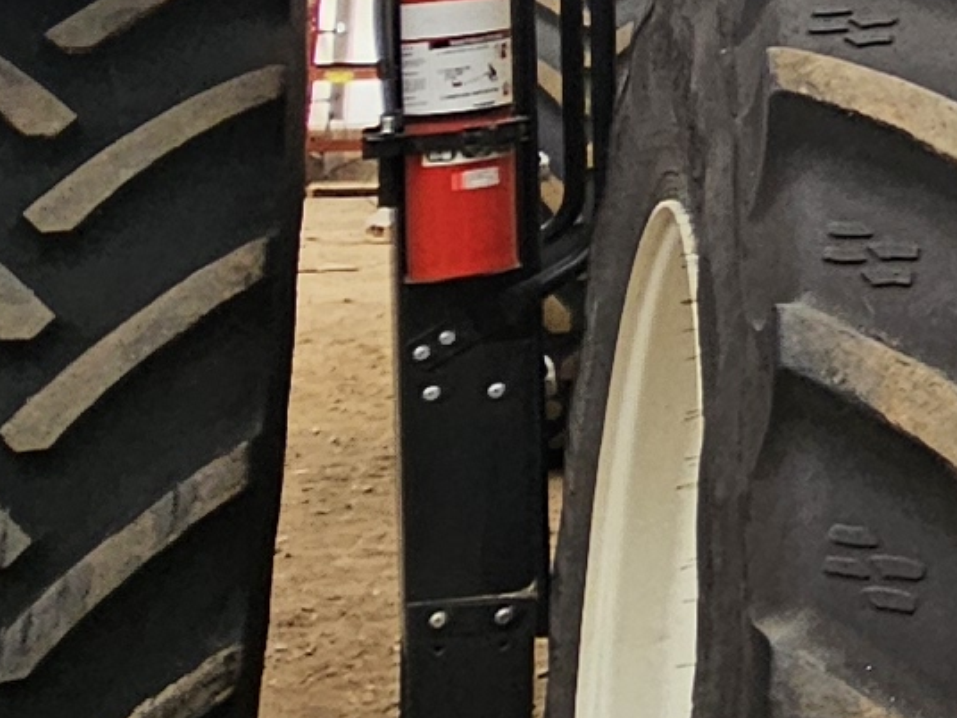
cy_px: -445
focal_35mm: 97
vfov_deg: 14.0
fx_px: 2682
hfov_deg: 14.3
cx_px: 2234
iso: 64
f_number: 2.2
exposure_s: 1/120
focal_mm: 2.2
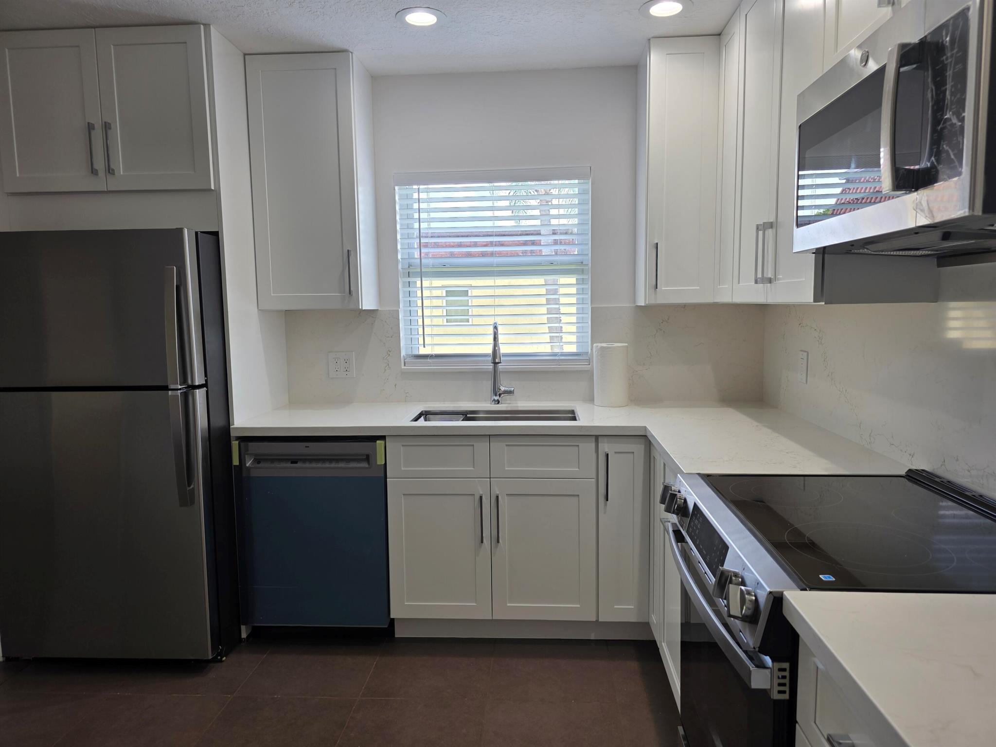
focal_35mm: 23
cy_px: 374
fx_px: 662
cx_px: 498
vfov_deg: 58.9
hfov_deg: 73.9
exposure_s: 1/120
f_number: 1.7
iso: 40
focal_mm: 6.3
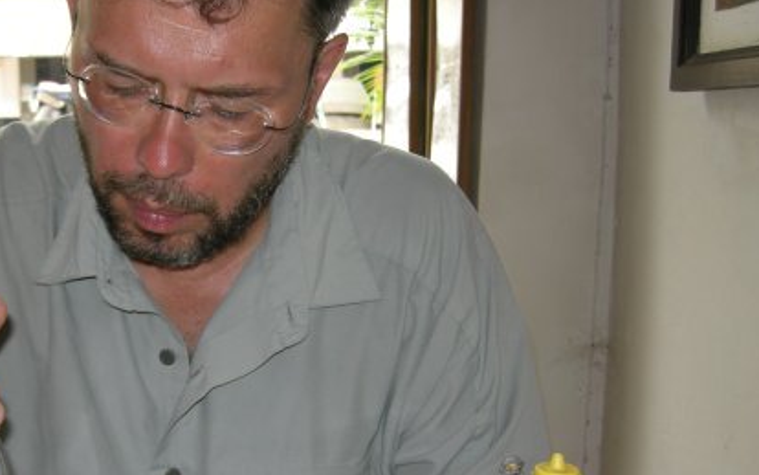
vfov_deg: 21.6
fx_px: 1221
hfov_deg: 34.2
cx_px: 242
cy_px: 405
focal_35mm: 59
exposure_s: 1/30
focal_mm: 7.5
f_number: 2.7
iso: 64
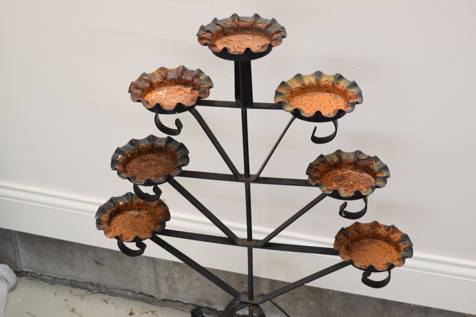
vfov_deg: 22.6
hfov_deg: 33.4
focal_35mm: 60
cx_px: 238
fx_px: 793
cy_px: 158
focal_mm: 40
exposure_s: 1/125
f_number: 5.6
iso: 560
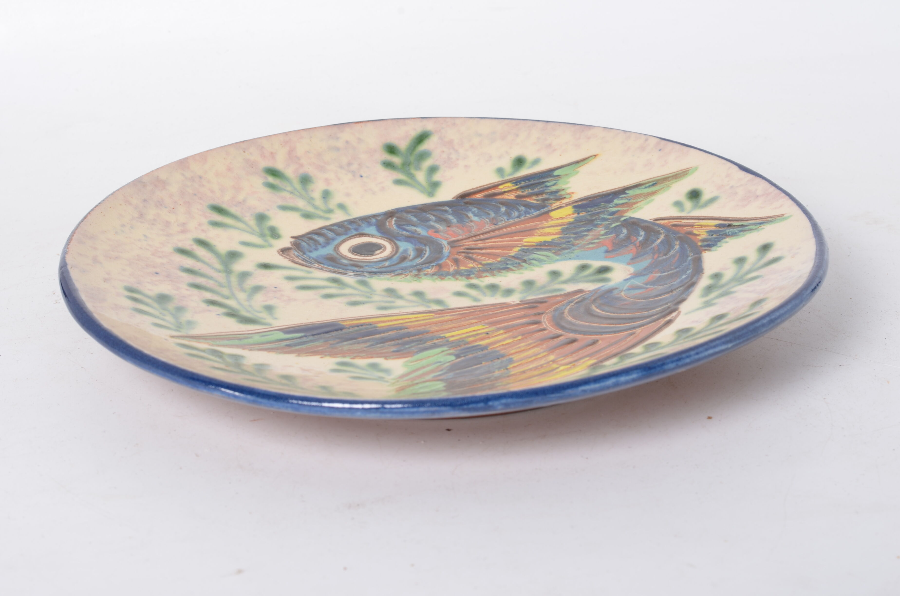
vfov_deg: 18.1
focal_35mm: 75
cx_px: 450
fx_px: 1871
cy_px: 298
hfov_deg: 27.0
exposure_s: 1/125
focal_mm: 50
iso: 100
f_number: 11
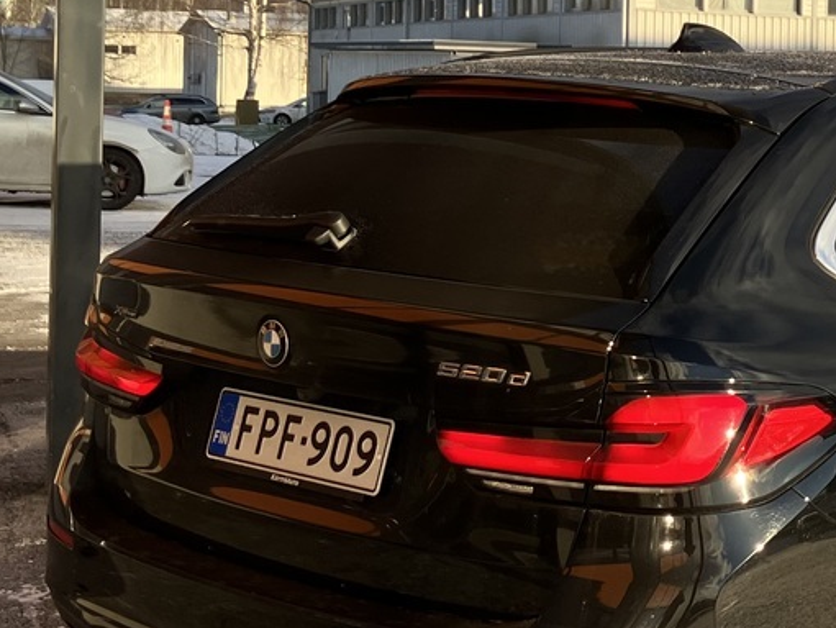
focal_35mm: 79
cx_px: 918
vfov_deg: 18.6
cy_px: 154
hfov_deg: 23.2
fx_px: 1909
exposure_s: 1/747
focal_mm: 3.99
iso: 32
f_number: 1.8
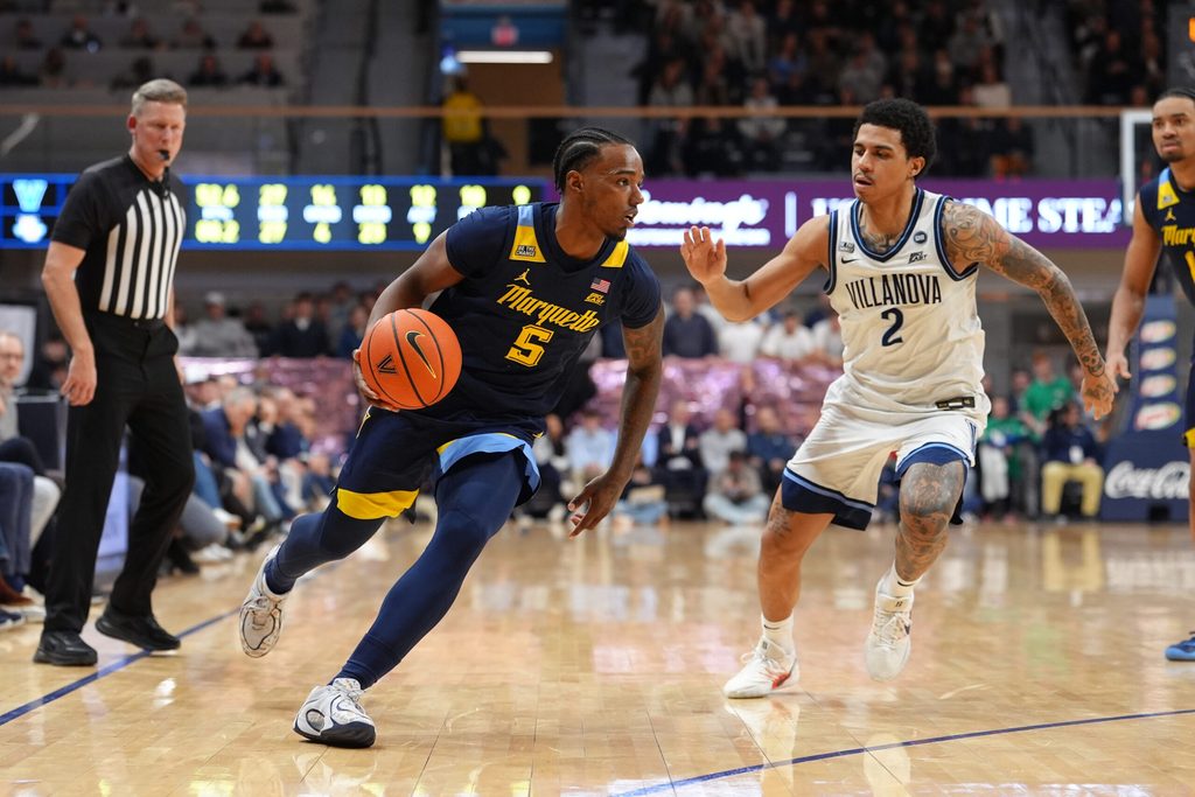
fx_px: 2324
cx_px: 598
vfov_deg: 19.5
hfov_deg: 28.8
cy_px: 398
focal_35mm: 70
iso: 2500
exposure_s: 1/2000
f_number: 2.2
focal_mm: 70
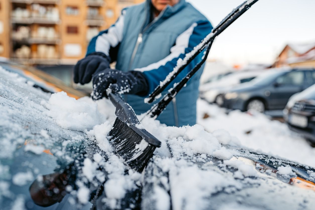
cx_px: 158
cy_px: 105
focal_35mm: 35
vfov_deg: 37.9
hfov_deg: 54.4
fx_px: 306
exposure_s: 1/500
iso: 100
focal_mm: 35
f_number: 2.8
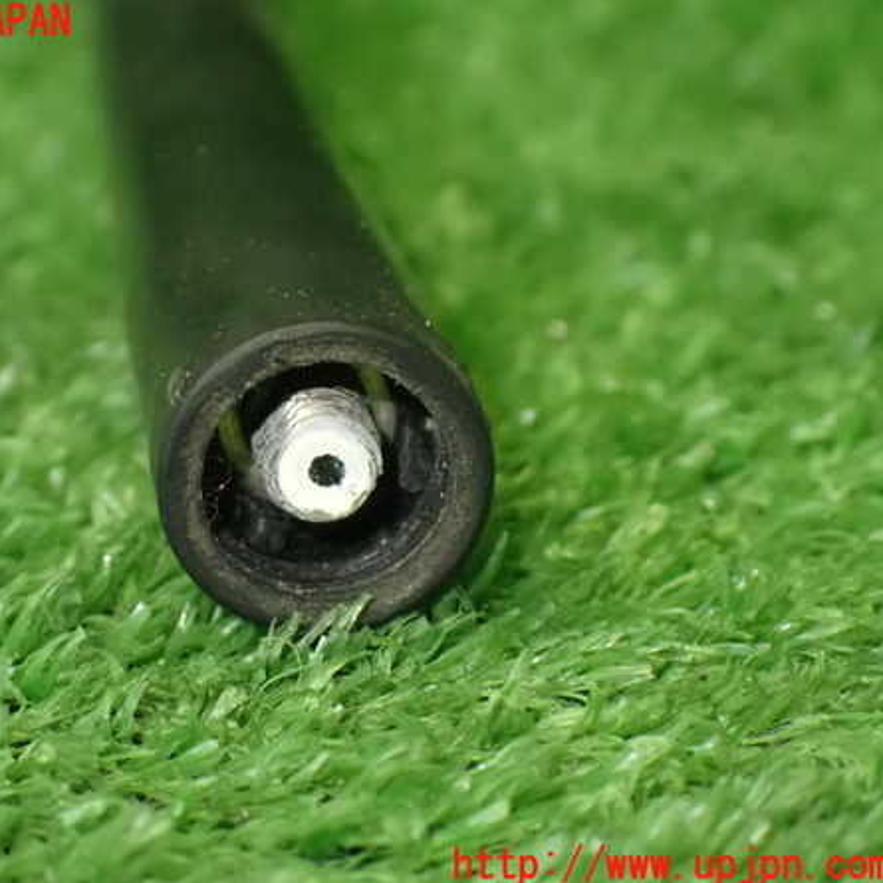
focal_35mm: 112
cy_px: 444
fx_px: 3232
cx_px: 306
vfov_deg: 15.6
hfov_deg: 15.5
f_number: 4.7
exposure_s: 1/80
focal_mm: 16.79
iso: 1600
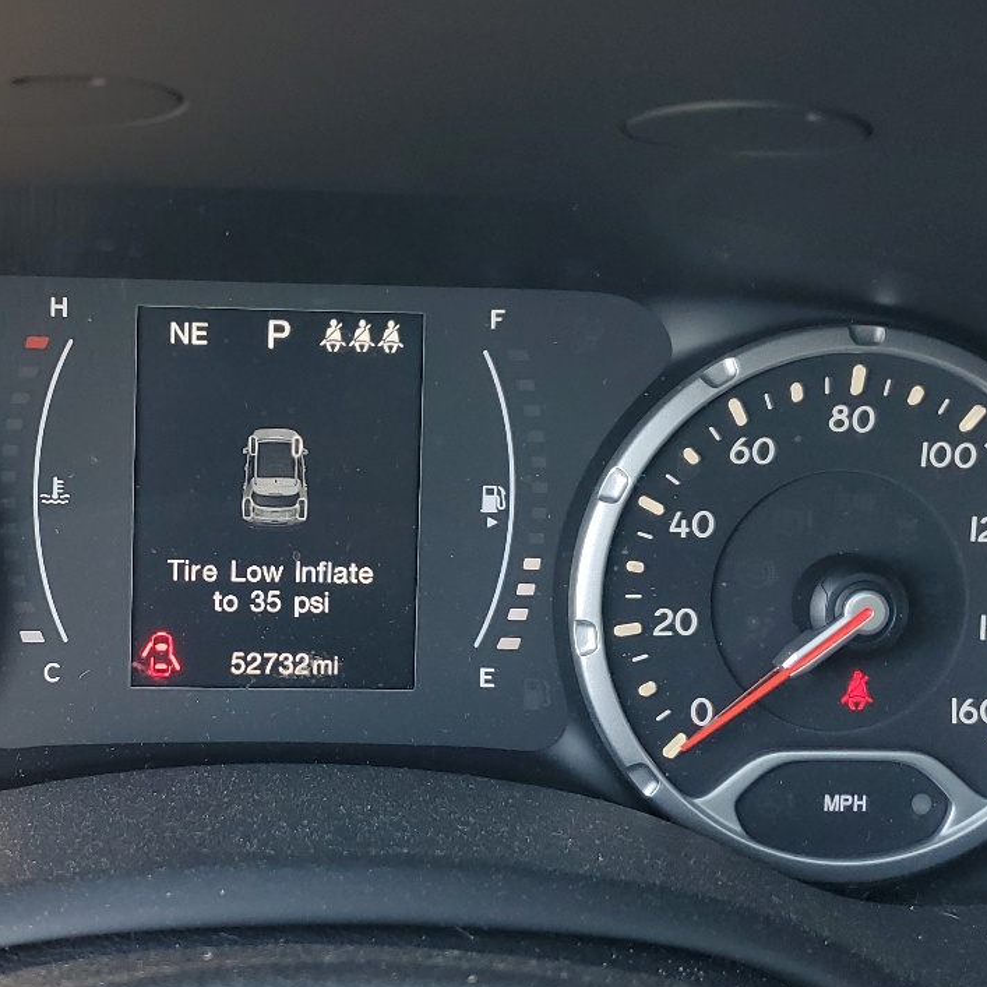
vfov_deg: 32.8
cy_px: 490
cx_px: 222
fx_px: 1677
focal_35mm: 52
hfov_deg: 32.1
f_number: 1.5
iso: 55
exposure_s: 1/120
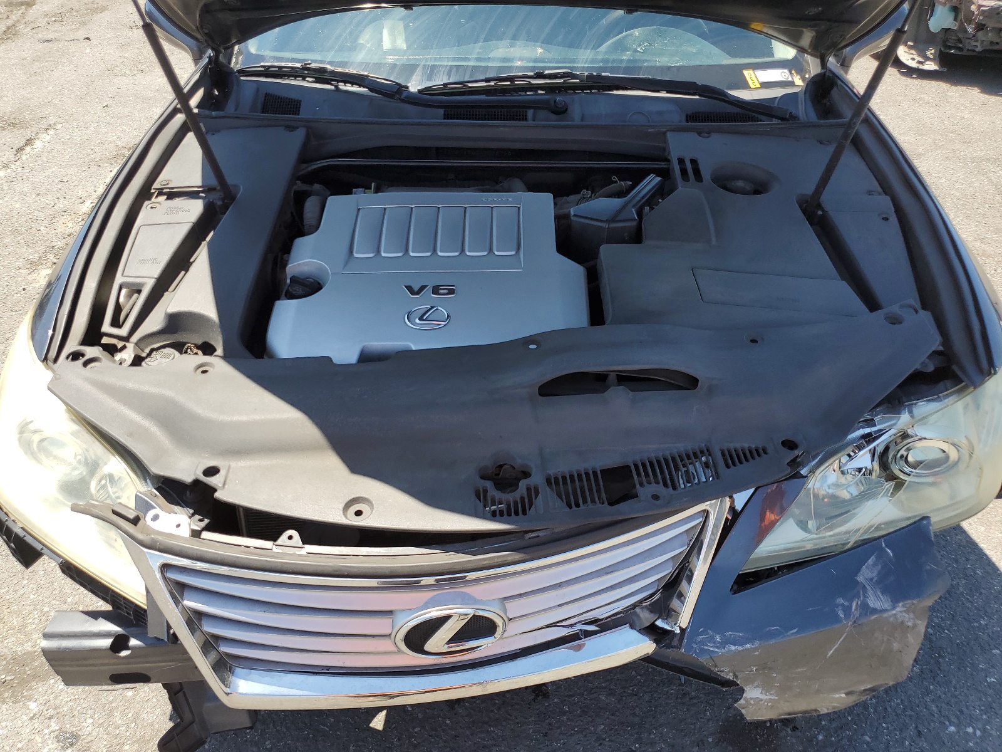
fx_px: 753
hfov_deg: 67.3
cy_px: 376
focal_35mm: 26
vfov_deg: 53.1
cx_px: 501
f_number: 1.5
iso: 50
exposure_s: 1/1111
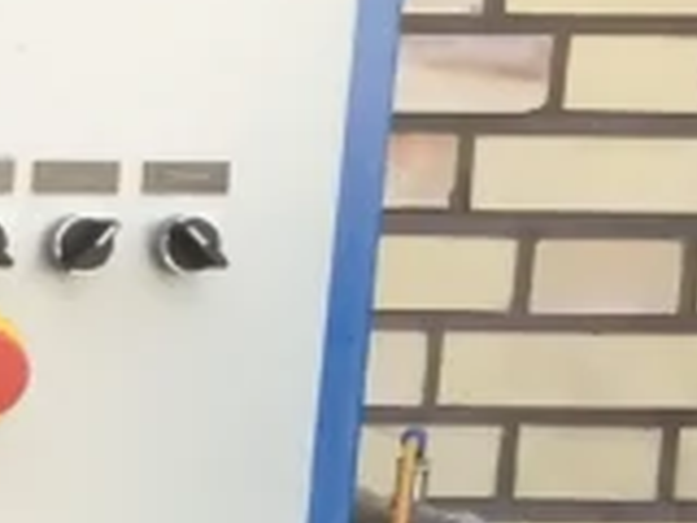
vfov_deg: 7.9
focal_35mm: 186
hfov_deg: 8.9
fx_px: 3745
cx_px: -1324
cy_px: 737
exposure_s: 1/118
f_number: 2.2
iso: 25
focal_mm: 4.15
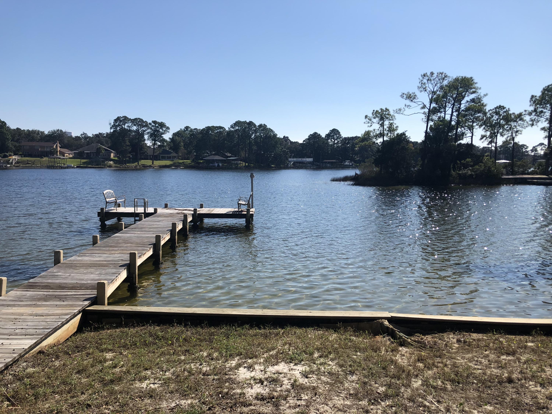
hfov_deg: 63.4
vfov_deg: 49.7
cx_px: 276
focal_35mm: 28
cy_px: 207
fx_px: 446
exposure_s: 1/4000
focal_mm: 3.99
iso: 20
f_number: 1.8
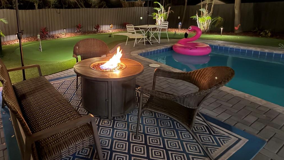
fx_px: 181
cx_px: 82
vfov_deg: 46.4
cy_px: 46
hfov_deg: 72.5
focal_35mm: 24
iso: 1000
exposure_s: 1/7
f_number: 2.2
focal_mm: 2.22
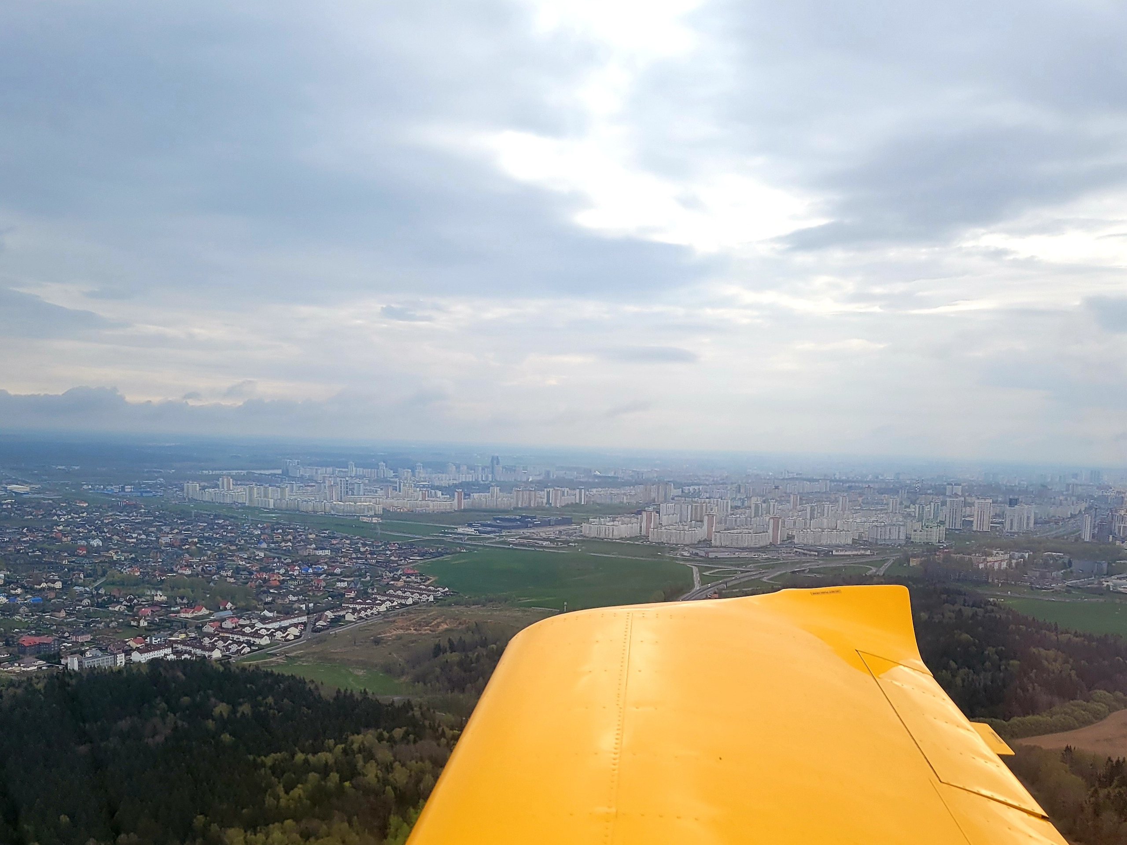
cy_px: 422
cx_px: 564
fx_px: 846
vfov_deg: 53.1
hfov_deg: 67.3
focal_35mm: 26
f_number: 1.8
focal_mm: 5.4
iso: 40
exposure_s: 1/2000
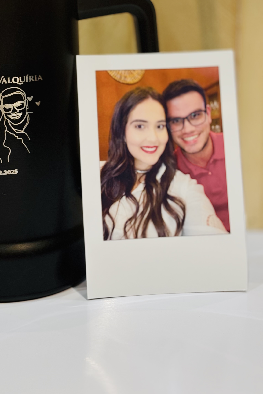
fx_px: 833
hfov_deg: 17.9
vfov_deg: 26.5
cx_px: 83
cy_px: 130
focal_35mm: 76
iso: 50
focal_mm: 5.96
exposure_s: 1/50
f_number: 1.6
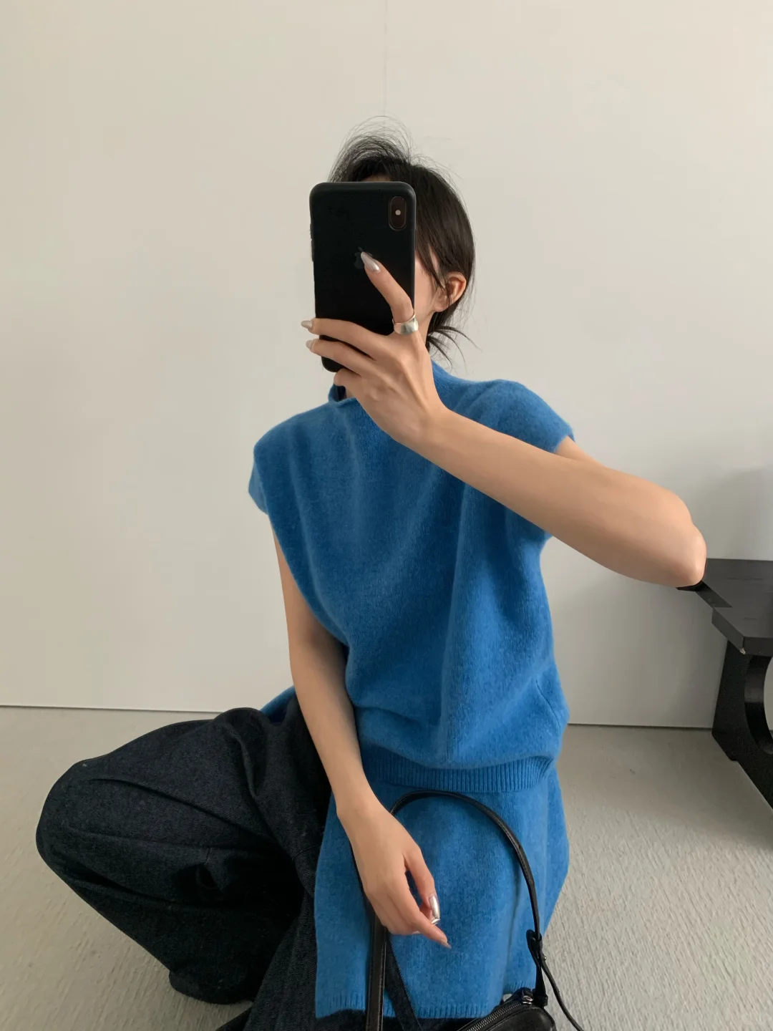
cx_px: 386
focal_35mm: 26
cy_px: 516
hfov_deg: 53.1
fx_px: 774
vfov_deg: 67.3
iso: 200
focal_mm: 4.25
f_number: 1.8
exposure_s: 1/60
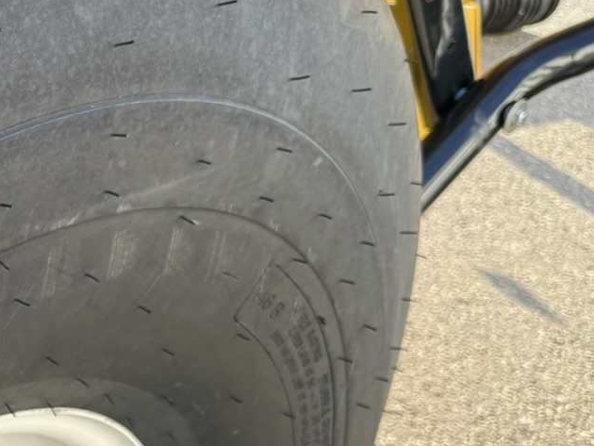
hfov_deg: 20.4
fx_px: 1339
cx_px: -359
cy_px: 344
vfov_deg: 18.8
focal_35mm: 78
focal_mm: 6.76
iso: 80
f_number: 1.78
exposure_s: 1/404
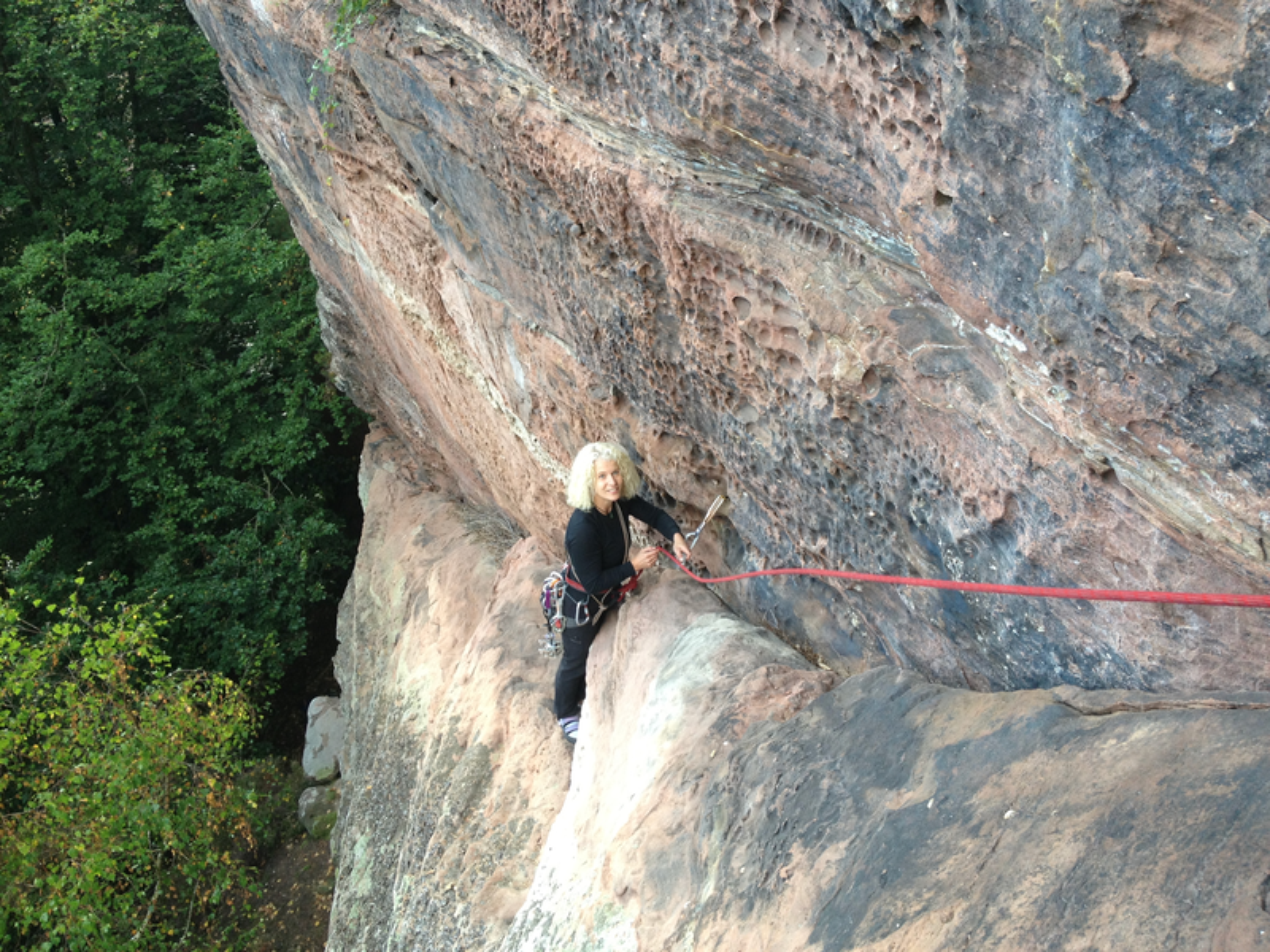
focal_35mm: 35
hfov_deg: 52.6
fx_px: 1284
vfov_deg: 40.7
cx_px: 635
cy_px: 476
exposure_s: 1/120
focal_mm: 4.28
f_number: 2.4
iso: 50
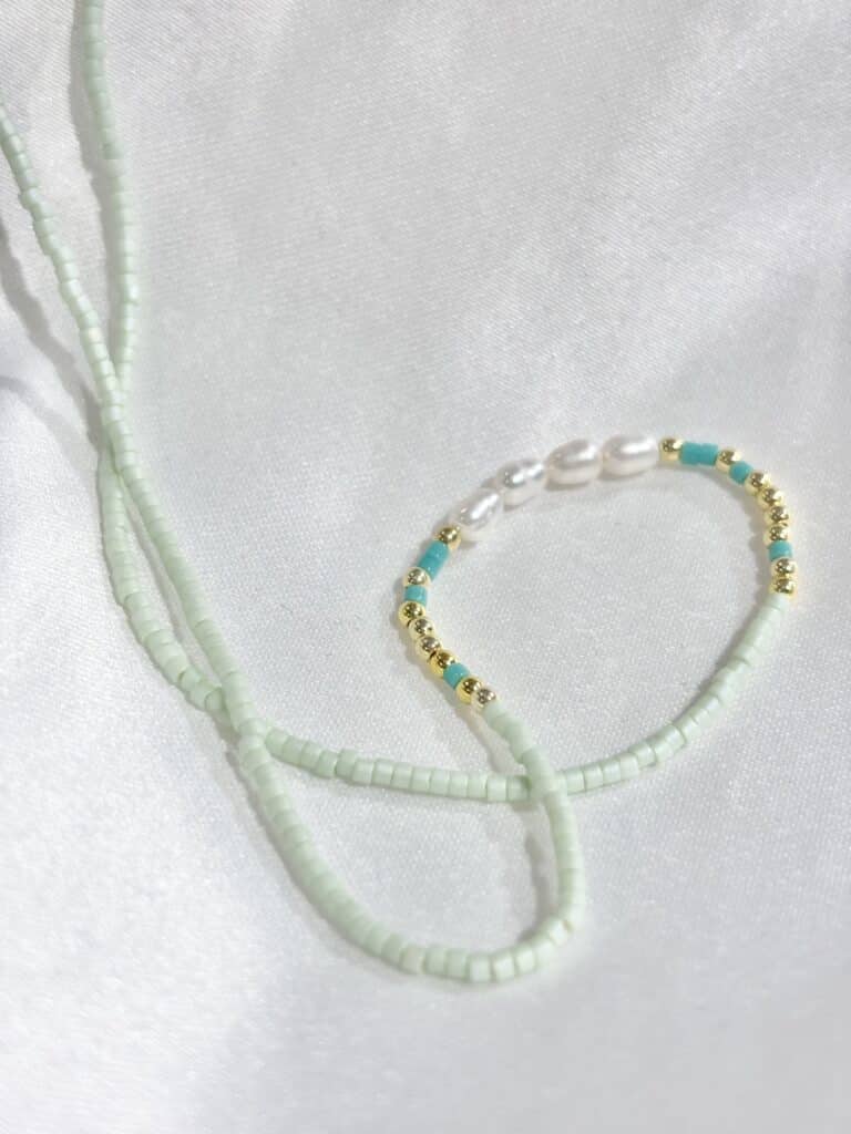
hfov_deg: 28.0
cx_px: 426
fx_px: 1704
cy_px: 567
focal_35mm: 52
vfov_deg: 36.8
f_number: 1.6
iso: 32
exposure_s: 1/230
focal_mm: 5.96
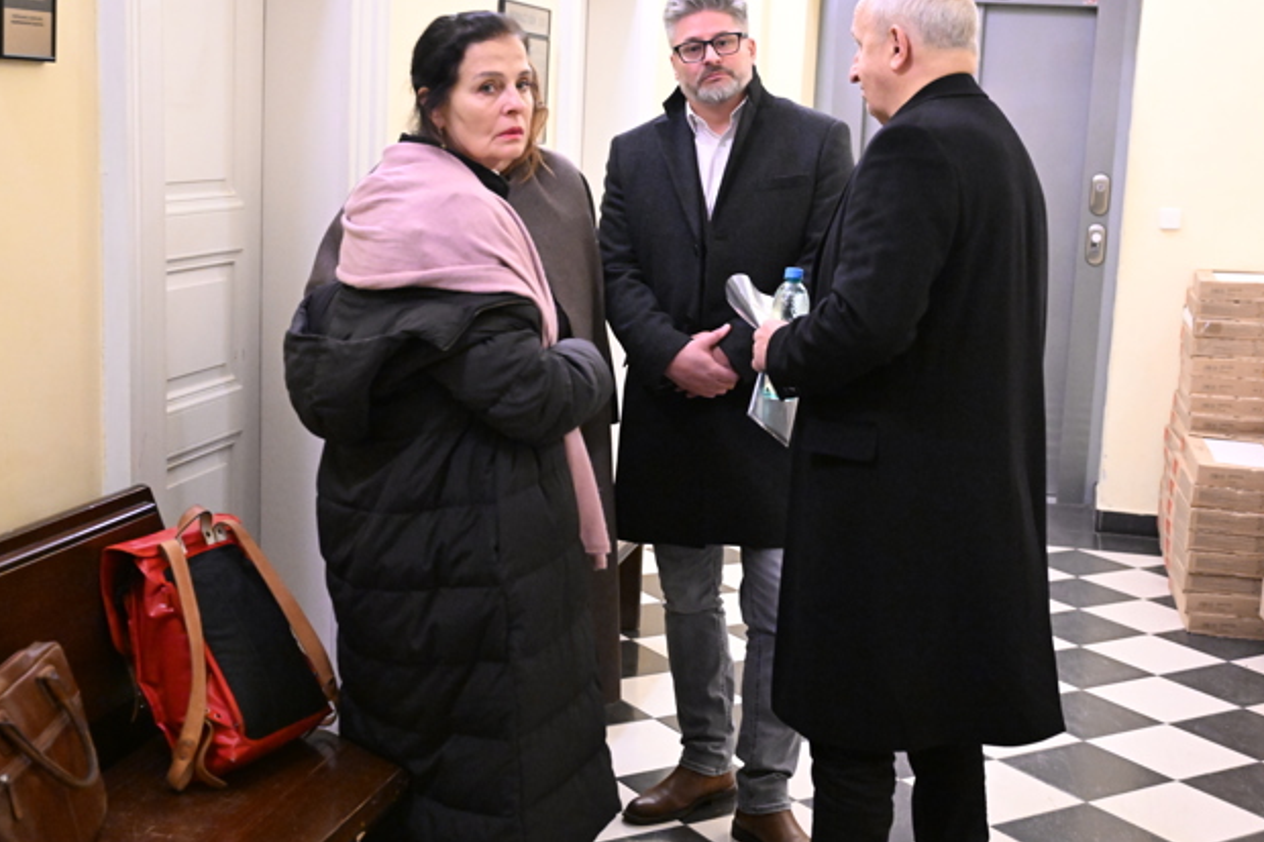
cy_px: 418
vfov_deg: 27.5
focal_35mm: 49
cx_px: 681
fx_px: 1720
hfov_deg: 40.3
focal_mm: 44
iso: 8000
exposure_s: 1/250
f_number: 3.5
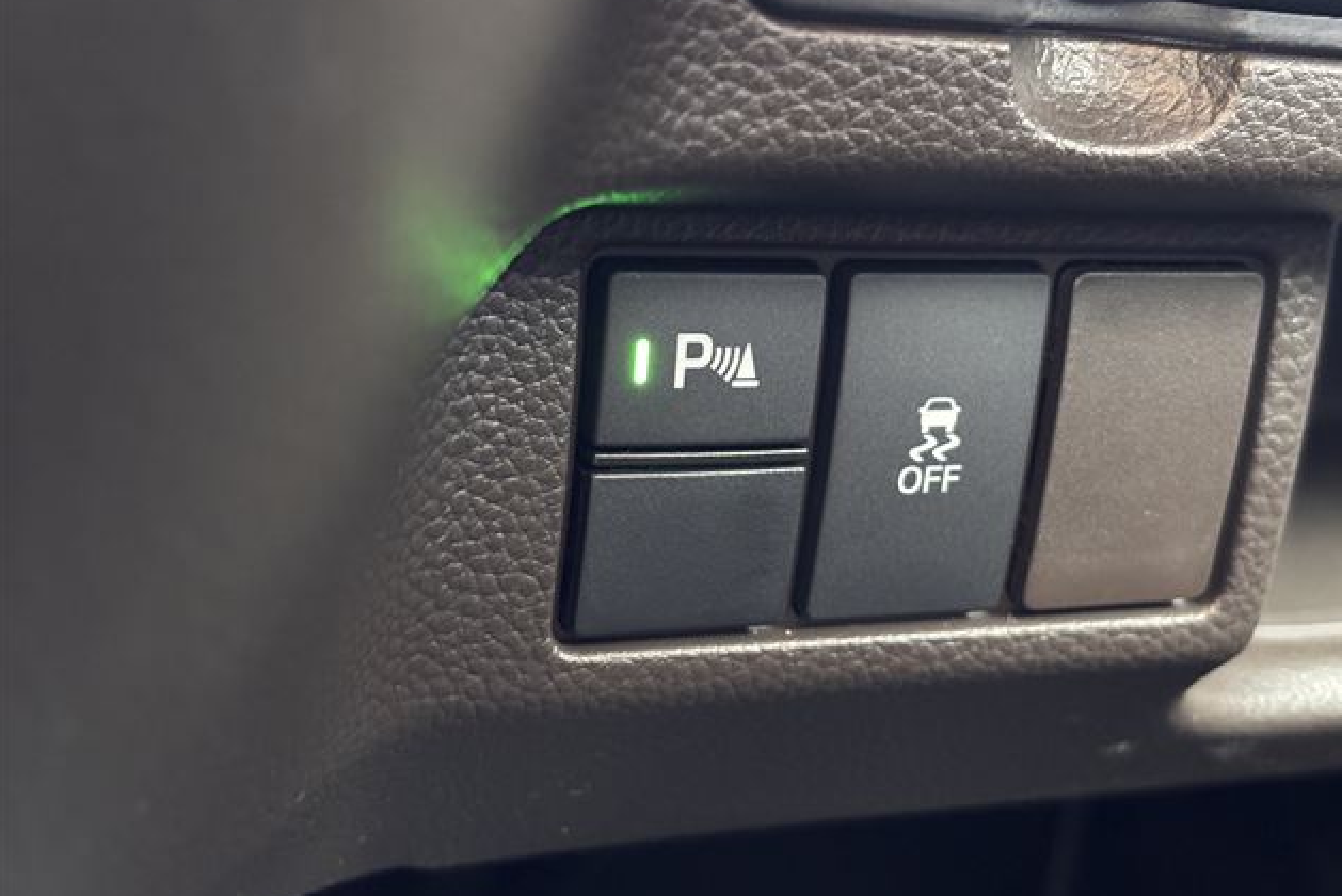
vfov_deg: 24.6
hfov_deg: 36.2
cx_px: 681
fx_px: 2051
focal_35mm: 55
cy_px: 412
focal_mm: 5.96
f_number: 1.6
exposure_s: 1/18
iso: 400
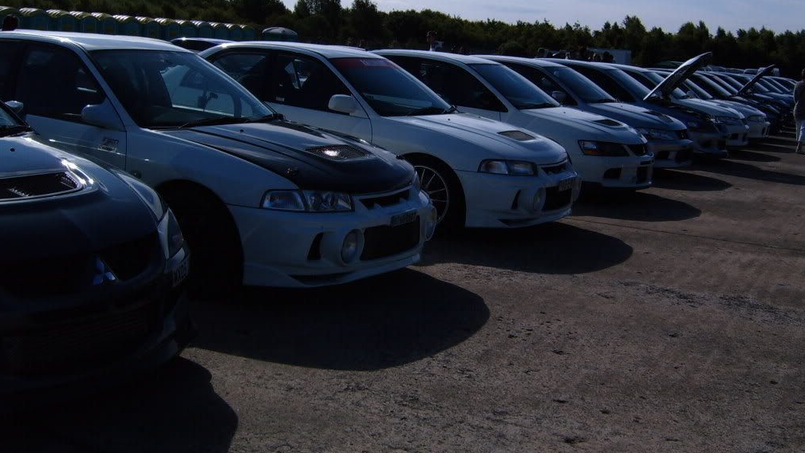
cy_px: 203
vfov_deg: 28.3
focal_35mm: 42
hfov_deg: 48.3
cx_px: 406
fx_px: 897
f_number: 5.8
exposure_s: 1/750
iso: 50
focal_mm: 5.8
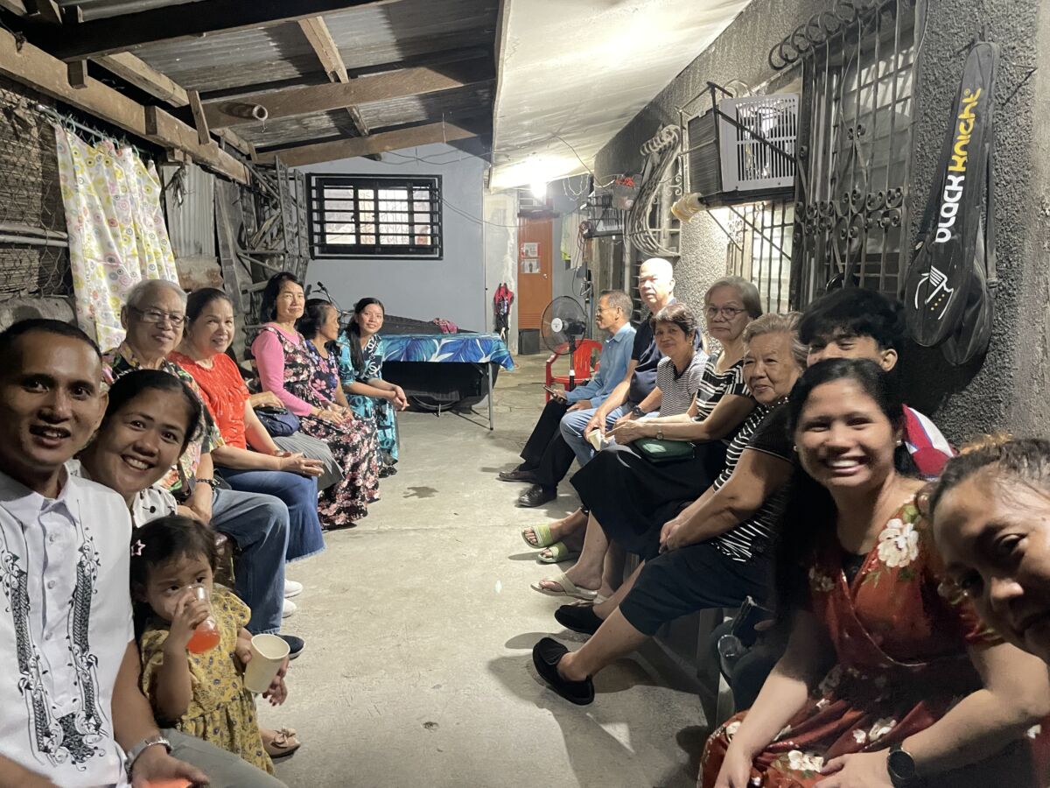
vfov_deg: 53.1
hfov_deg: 67.3
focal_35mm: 26
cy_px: 394
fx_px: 789
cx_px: 525
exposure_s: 1/24
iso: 800
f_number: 1.6
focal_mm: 4.2
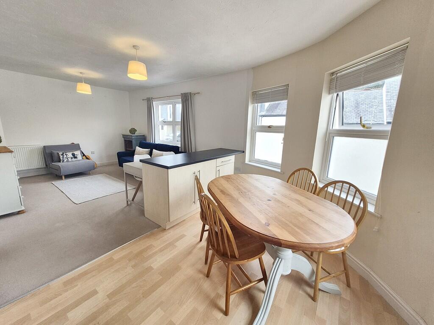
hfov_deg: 106.2
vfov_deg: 89.9
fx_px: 163
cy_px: 162
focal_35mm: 13
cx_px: 217
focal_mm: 1.7
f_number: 2.2
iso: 50
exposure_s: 1/161
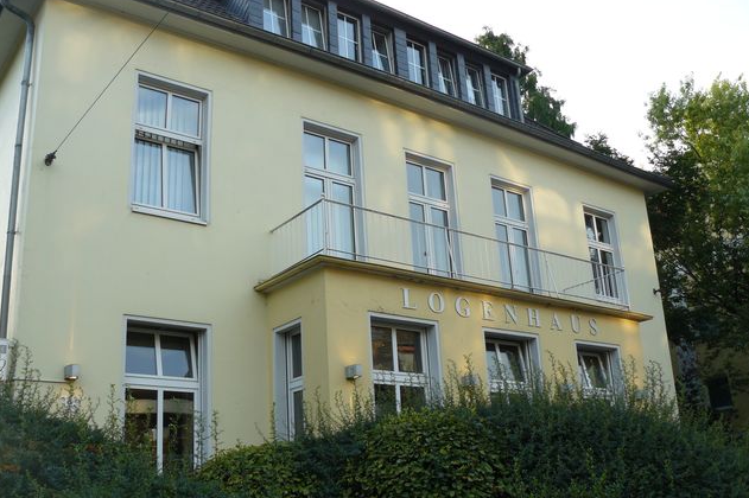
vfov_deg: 35.0
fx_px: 790
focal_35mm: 38
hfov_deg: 50.7
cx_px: 377
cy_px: 270
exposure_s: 1/125
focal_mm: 6
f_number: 3.2
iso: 100
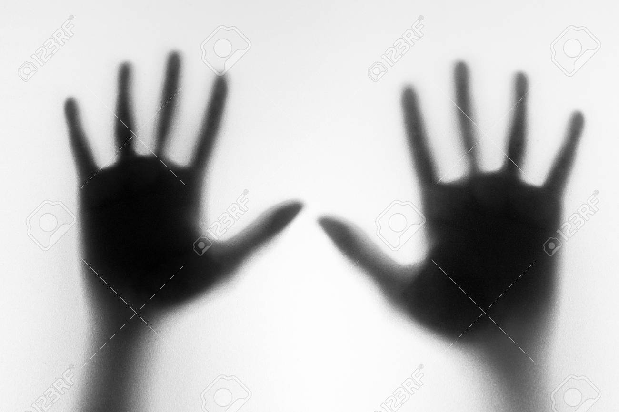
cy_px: 206
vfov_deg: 37.8
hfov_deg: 54.4
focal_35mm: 35
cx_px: 310
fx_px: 602
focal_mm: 23
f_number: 5.6
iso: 400
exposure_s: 1/900
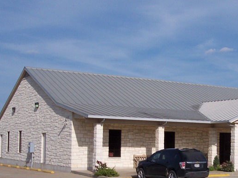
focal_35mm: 67
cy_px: 134
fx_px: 460
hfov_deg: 28.3
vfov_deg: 21.7
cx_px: 194
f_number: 4.8
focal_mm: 8
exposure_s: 1/1000
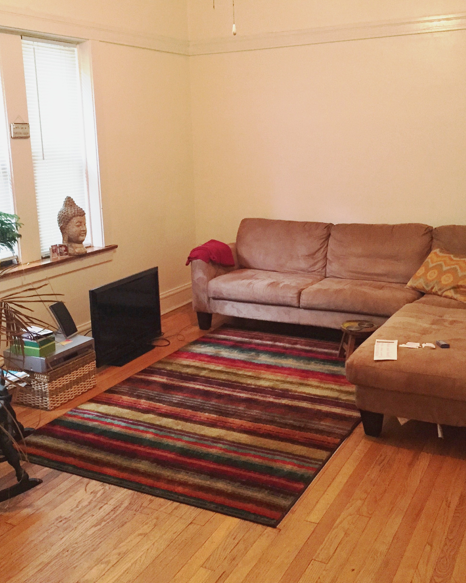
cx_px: 214
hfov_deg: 39.1
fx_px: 655
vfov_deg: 47.9
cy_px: 291
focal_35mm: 38
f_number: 2.2
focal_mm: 4.15
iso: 250
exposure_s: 1/30
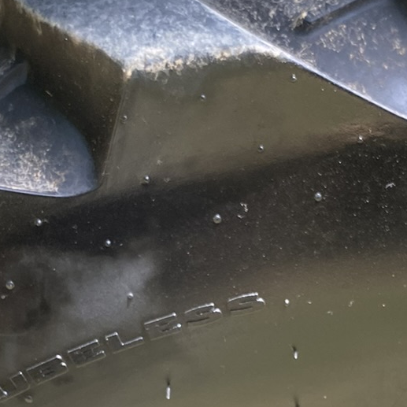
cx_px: 270
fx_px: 1210
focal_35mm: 91
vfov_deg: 18.6
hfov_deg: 19.0
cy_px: 399
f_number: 1.8
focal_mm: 4.25
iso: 32
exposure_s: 1/220
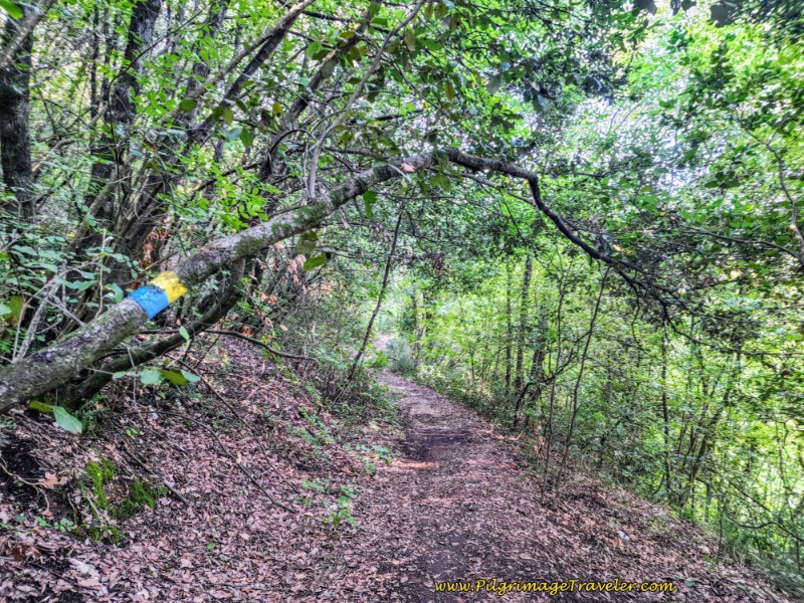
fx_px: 534
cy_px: 302
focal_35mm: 23
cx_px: 402
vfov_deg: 58.9
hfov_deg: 73.9
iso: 640
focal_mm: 6.4
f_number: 1.8
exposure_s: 1/60
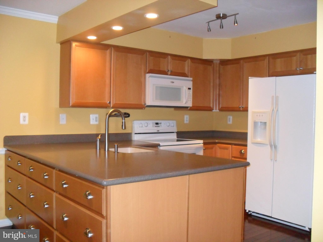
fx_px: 327
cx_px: 162
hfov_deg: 52.6
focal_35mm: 35
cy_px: 121
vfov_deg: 40.7
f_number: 3
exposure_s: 1/45
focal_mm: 6.3
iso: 320
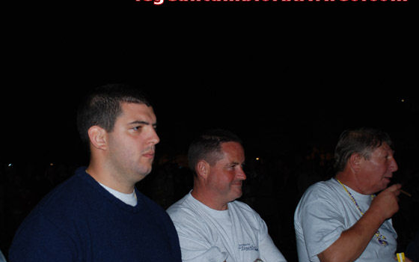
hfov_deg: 29.3
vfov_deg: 18.6
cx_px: 157
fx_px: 799
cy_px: 171
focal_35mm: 70
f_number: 4.2
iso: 200
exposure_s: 1/60
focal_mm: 32
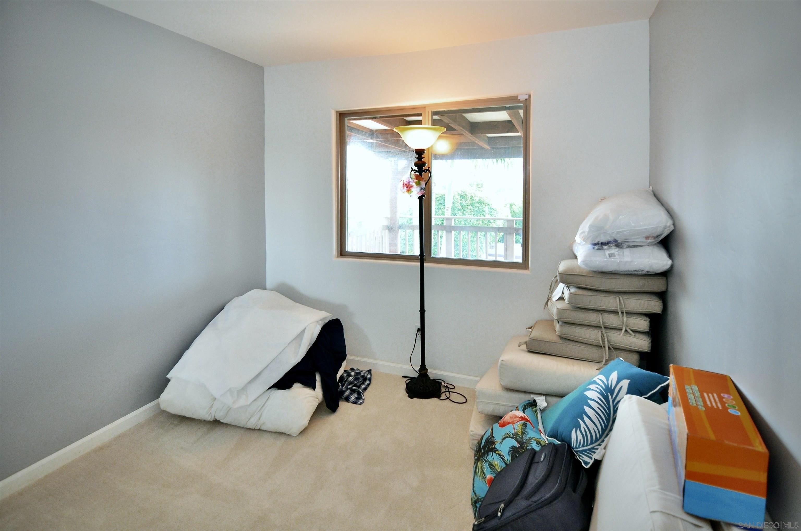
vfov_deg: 71.9
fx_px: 367
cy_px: 266
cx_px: 400
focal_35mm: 16
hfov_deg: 95.1
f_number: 3.2
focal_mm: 11
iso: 800
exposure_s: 1/40
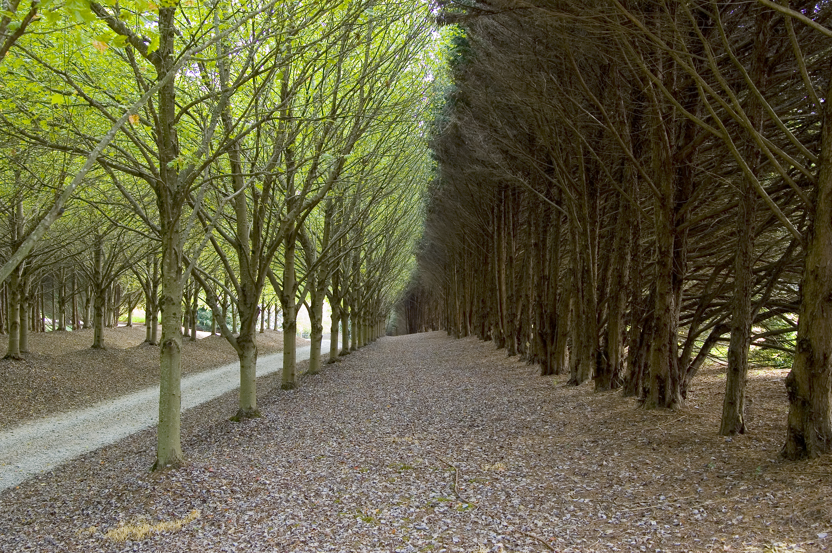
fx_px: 970
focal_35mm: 42
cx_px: 416
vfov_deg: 31.8
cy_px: 276
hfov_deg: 46.4
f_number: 4
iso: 200
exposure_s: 1/40
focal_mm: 28
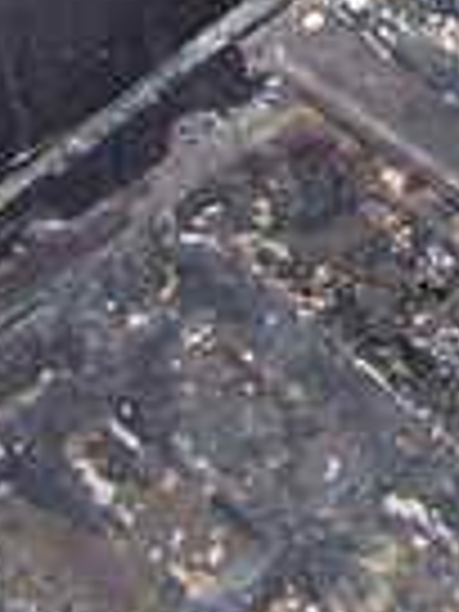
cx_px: 324
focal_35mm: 170
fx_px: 3006
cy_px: -356
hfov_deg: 8.7
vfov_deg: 11.1
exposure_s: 1/60
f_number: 2.7
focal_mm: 6
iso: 200
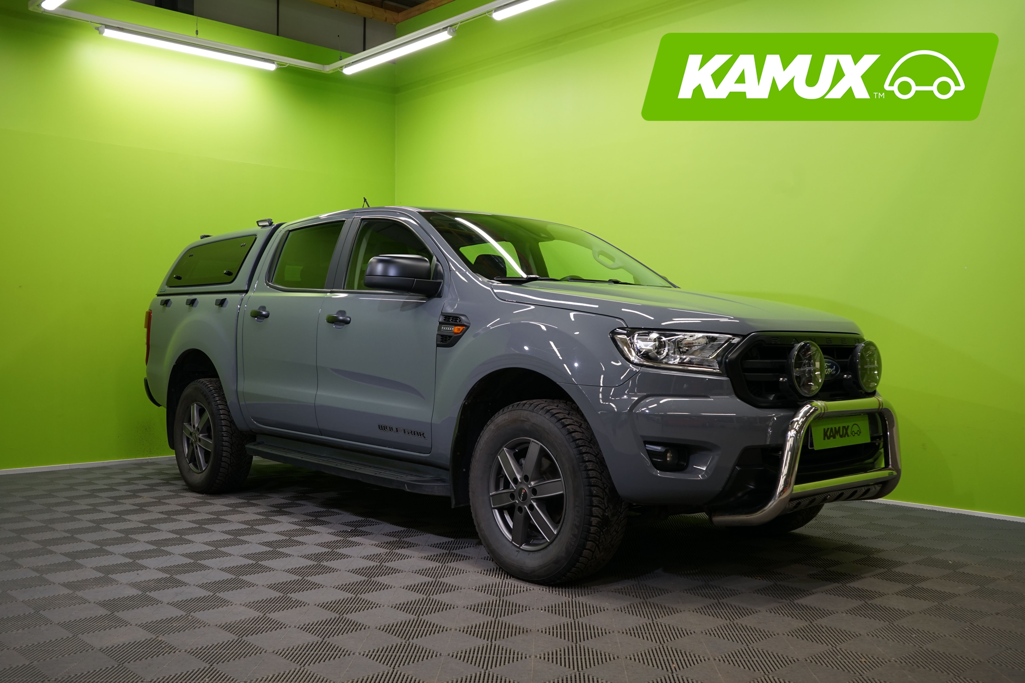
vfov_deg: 38.9
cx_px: 512
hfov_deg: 55.8
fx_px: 968
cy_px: 342
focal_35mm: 34
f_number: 6.3
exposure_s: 1/30
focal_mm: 34
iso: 500
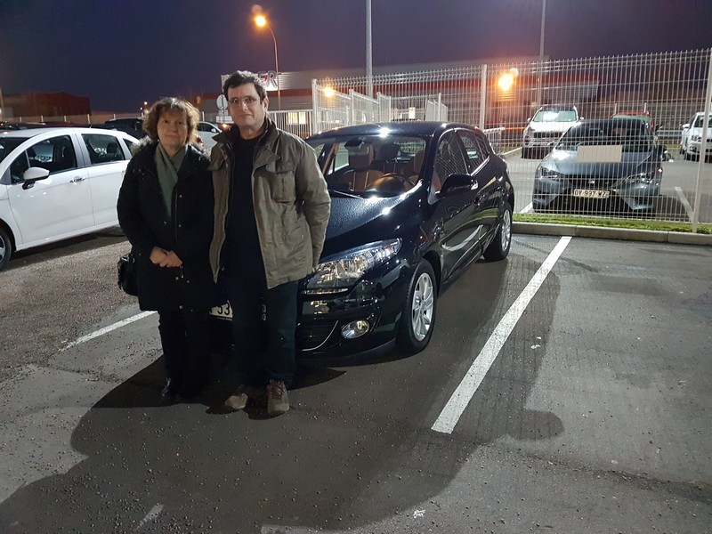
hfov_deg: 67.3
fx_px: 535
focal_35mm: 26
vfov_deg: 53.1
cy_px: 267
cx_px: 356
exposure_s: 1/10
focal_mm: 4.2
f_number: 1.7
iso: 500
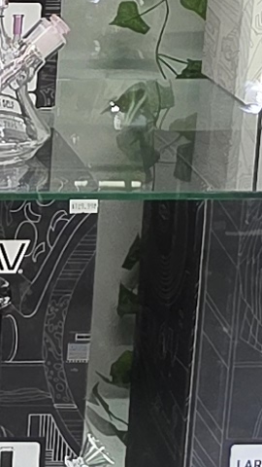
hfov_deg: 9.5
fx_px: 1457
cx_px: -279
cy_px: 253
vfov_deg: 18.2
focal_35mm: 118
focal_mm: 2.2
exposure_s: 1/120
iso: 160
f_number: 1.9
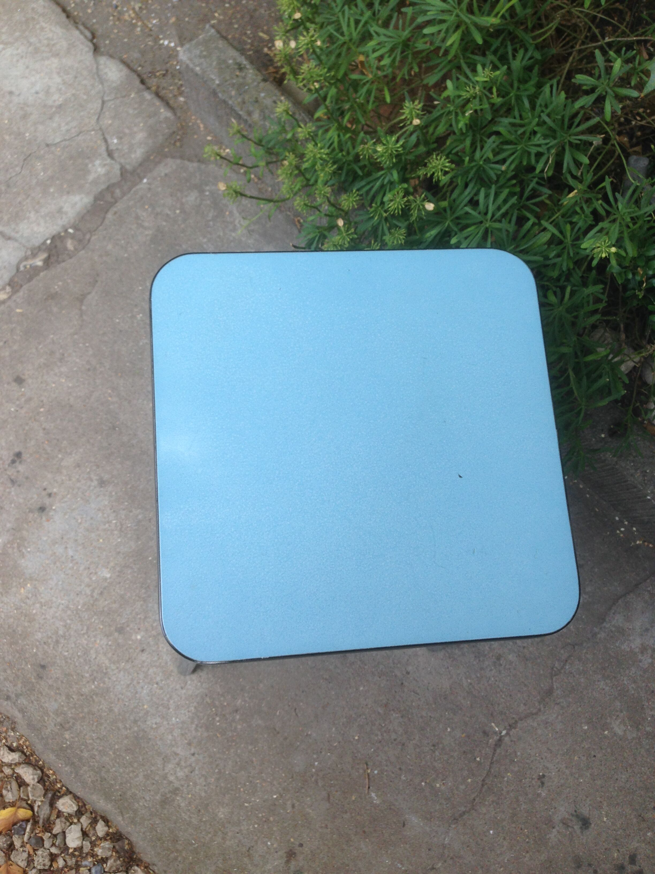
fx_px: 833
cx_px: 328
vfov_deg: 55.4
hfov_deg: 42.9
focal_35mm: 33
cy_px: 437
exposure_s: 1/142
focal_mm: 4.12
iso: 50
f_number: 2.4
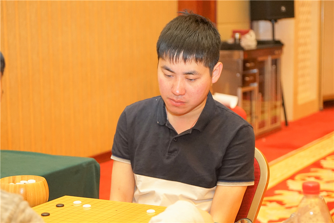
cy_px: 112
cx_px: 167
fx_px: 779
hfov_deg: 24.2
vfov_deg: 16.3
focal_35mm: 84
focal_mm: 56
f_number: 4
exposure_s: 1/100
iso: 3200
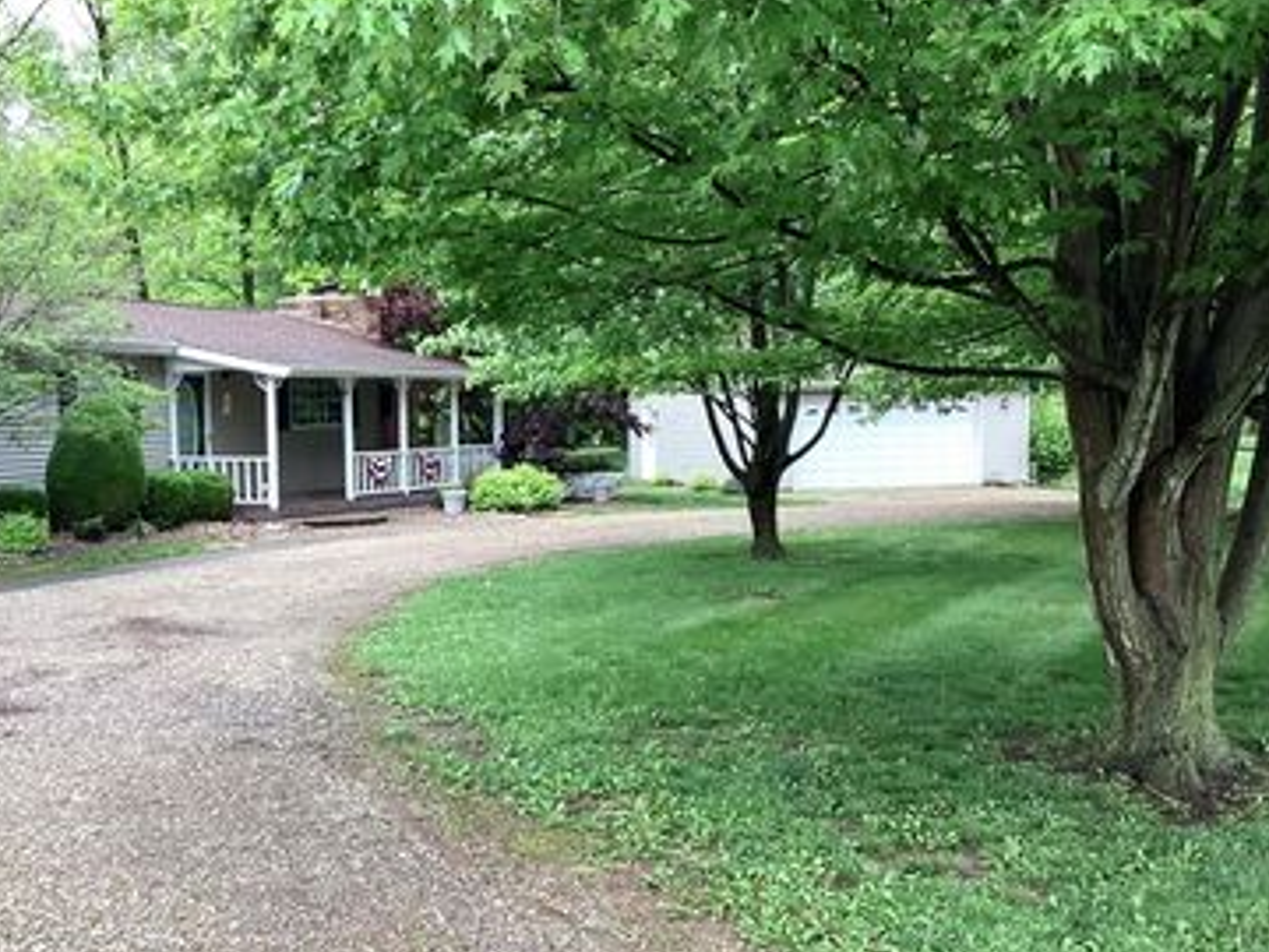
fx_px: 1576
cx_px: 462
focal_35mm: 43
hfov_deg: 43.4
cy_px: 576
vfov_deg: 33.5
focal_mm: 3.3
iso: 80
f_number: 2.4
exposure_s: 1/100
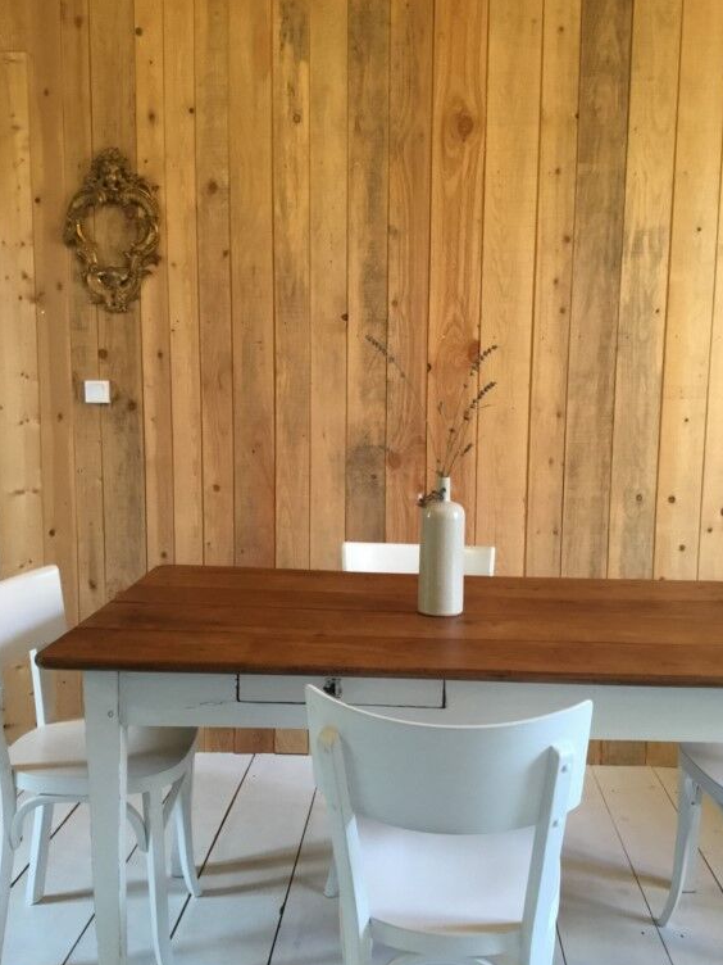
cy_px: 507
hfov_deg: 42.9
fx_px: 919
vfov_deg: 55.3
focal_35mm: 33
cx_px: 379
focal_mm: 3.3
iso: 160
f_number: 2.4
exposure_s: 1/33
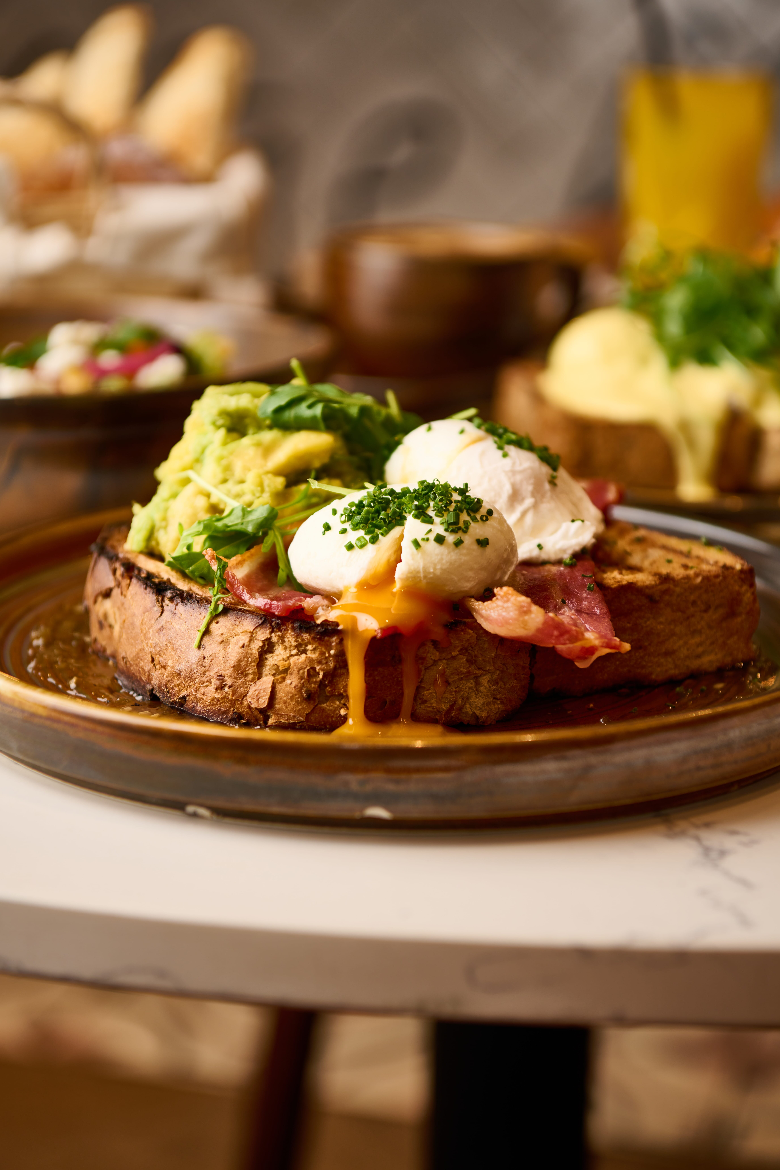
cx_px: 390
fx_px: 2275
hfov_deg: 19.5
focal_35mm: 70
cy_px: 585
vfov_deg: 28.8
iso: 80
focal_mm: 70
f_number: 4.5
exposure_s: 1/160
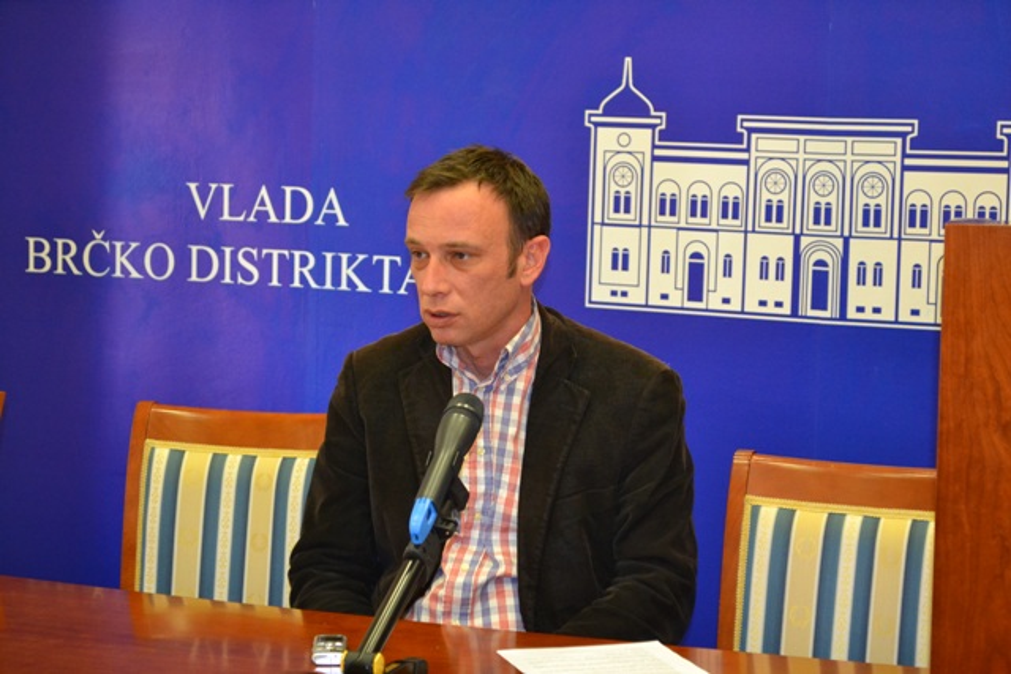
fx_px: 2317
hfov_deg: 24.6
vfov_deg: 16.6
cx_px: 506
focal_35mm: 82
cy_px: 337
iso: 1800
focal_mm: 55
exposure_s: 1/60
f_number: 5.6
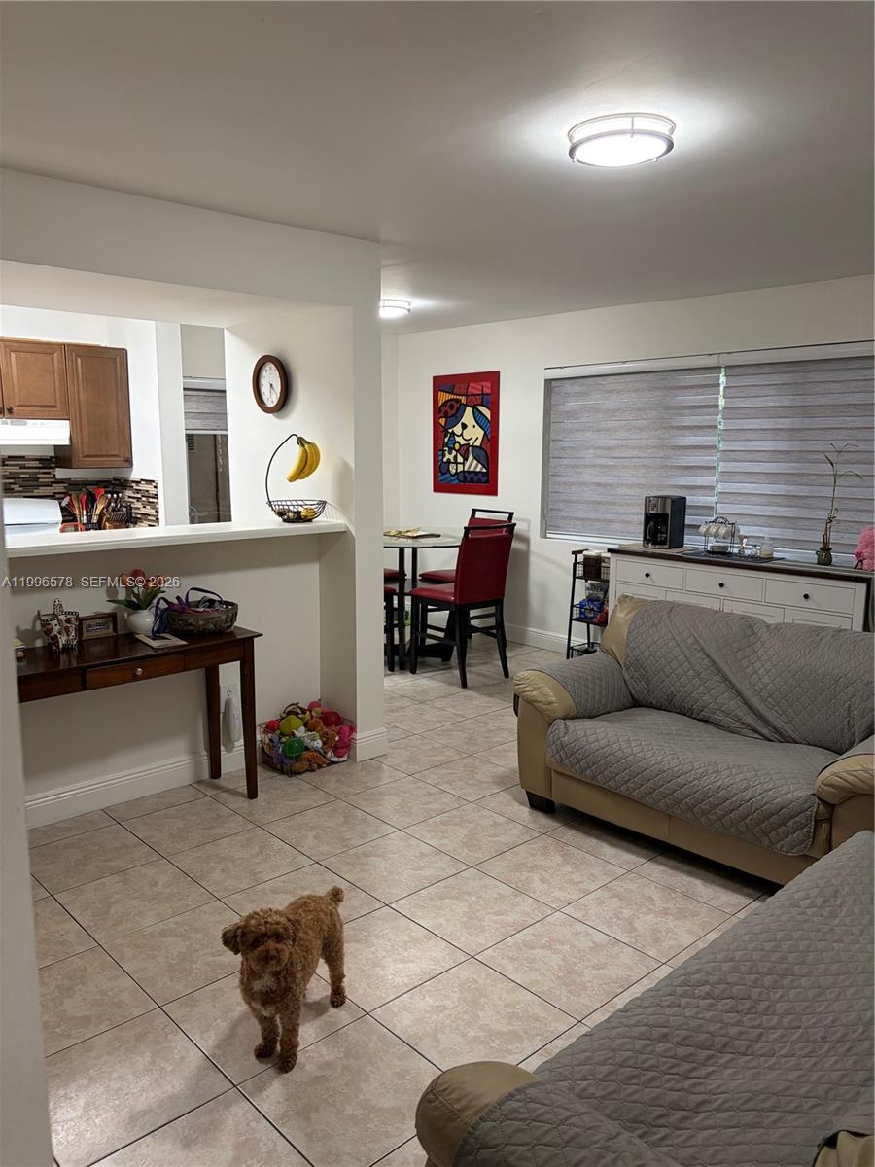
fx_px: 876
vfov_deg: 67.3
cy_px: 584
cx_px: 438
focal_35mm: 26
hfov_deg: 53.1
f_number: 1.6
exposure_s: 1/60
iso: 160
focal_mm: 5.96
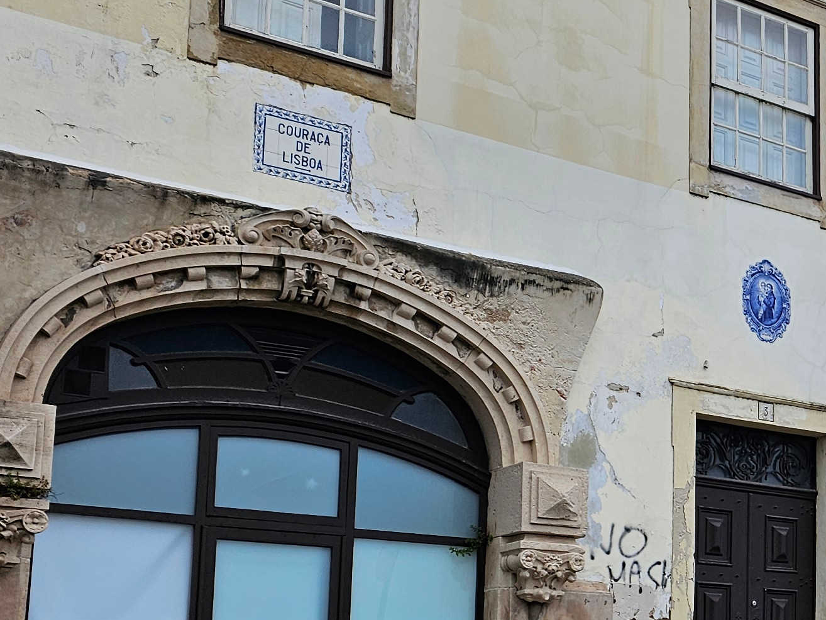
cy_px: 484
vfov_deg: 20.8
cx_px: 1001
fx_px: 1671
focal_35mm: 70
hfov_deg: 25.0
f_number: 1.7
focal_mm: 6.3
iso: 16
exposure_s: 1/120
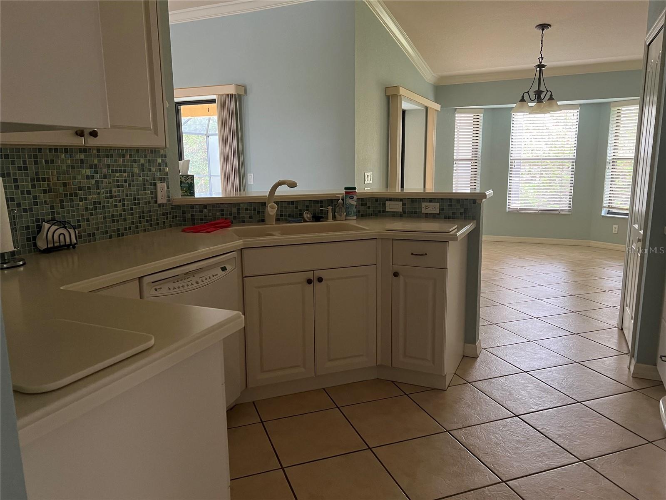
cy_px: 250
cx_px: 333
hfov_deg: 67.3
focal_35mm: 26
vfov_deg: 53.1
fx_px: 500
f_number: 1.5
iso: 250
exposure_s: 1/60
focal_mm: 5.7
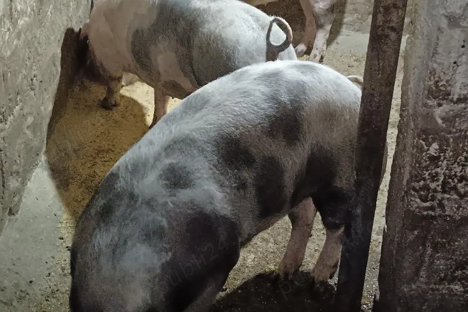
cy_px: 138
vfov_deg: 23.8
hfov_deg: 35.0
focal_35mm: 57
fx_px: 741
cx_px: 237
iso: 4943
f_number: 1.9
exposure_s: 1/50
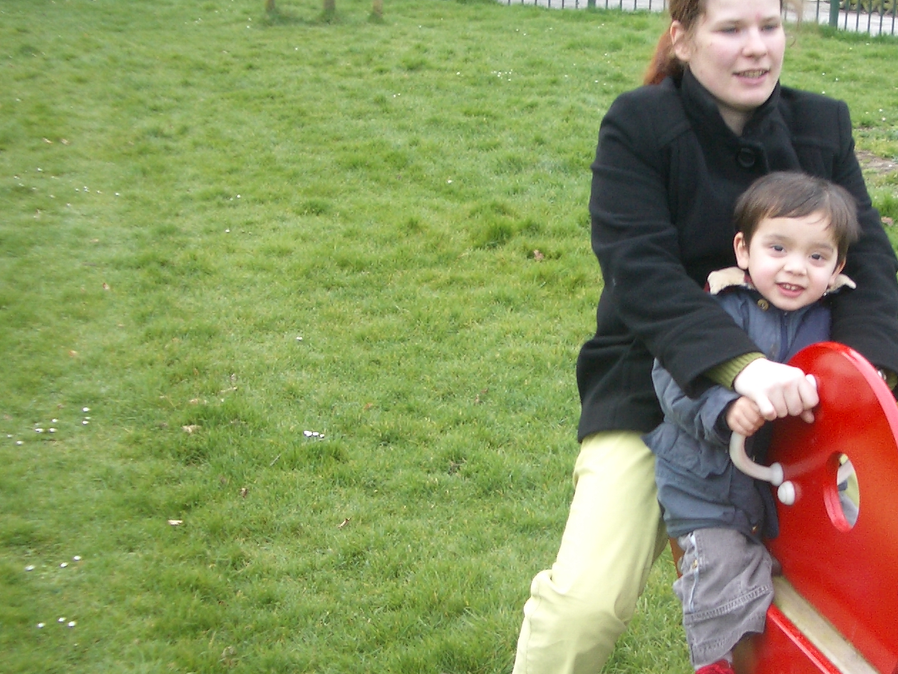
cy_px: 403
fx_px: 1660
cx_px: 669
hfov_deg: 29.8
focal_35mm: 64
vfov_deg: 22.9
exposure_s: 1/160
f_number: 2.6
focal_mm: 5.8
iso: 50
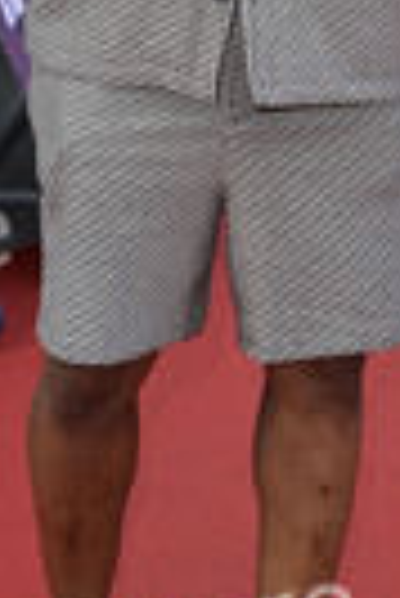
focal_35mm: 156
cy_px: 18
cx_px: 270
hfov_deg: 8.8
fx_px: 2593
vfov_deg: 13.0
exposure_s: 1/250
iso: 400
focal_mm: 52
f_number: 5.6
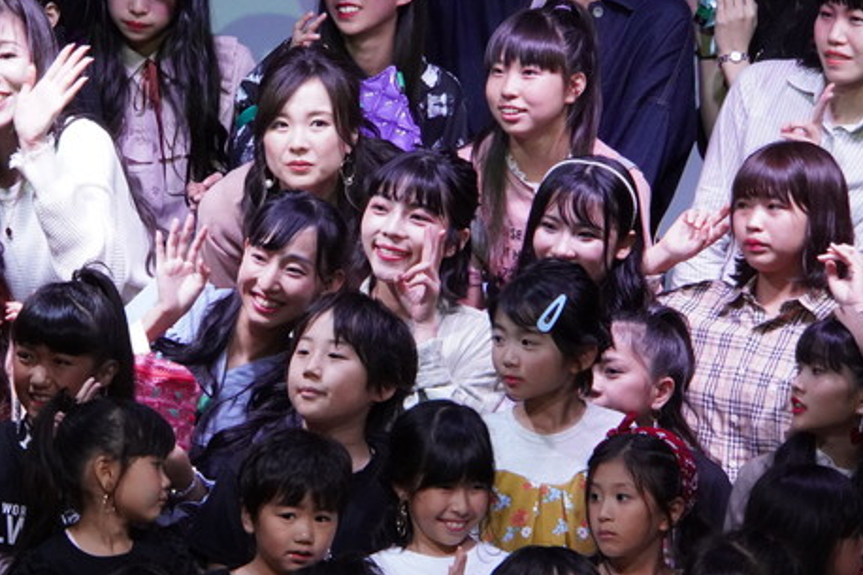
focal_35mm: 445
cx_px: 239
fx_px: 10663
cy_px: 237
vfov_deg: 3.1
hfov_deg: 4.6
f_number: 6.3
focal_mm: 200
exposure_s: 1/320
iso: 3200
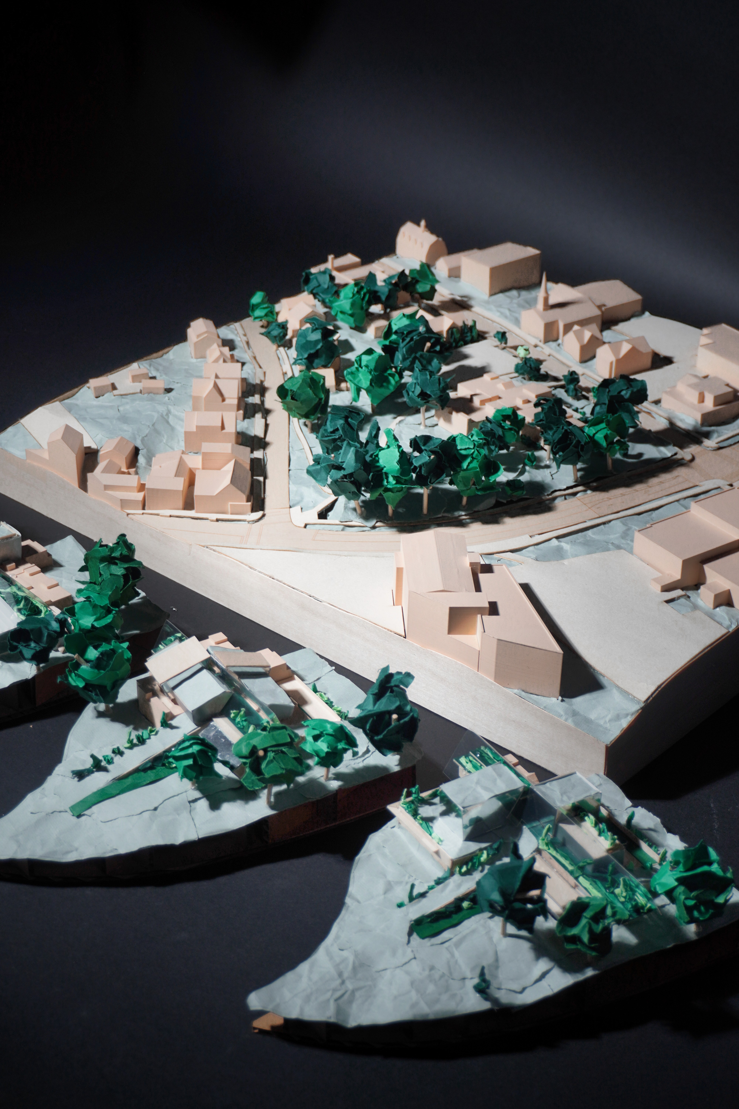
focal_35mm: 58
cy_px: 554
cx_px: 370
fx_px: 1801
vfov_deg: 34.2
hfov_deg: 23.2
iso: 100
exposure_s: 1/100
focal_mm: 39
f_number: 5.6
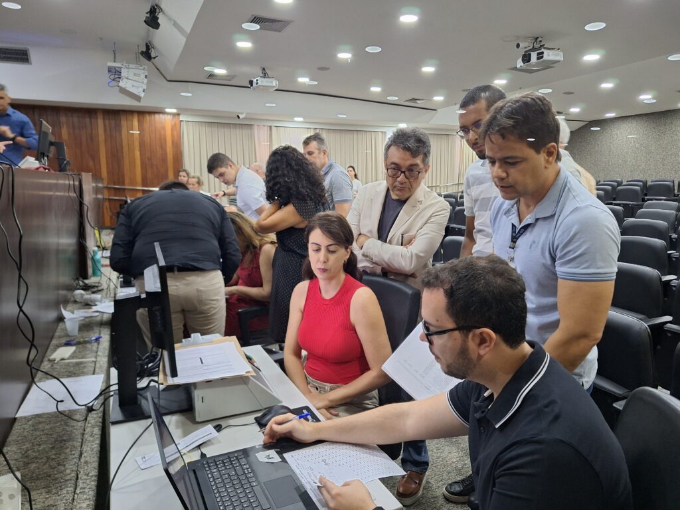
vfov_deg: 58.9
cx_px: 340
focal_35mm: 23
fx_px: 452
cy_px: 255
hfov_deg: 73.9
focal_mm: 5.54
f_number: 1.8
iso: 250
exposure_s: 1/30
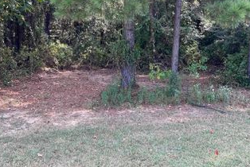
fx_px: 299
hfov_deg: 45.3
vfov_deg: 30.6
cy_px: 37
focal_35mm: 43
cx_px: 113
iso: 40
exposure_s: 1/174
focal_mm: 5.7
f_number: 1.5
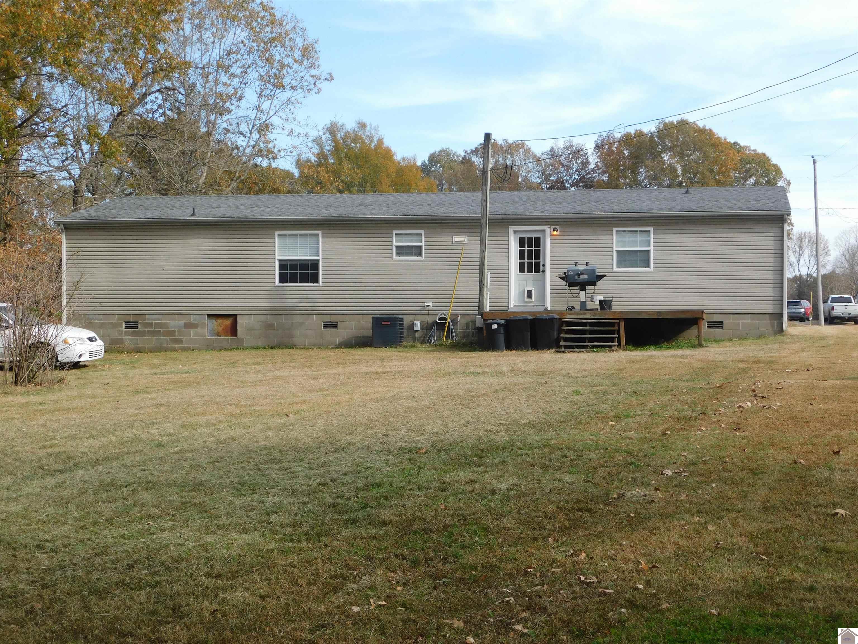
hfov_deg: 32.7
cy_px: 322
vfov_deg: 24.8
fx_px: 1462
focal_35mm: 59
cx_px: 429
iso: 125
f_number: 4
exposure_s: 1/400
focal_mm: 10.4
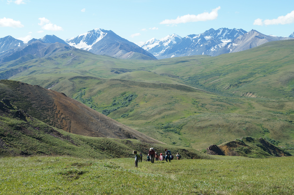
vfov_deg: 29.8
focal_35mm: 45
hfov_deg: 43.6
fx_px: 367
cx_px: 147
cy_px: 98
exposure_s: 1/250
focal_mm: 30
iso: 100
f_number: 7.1
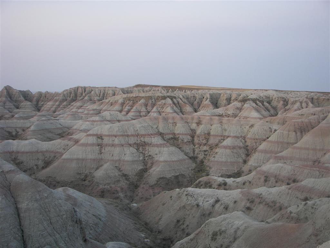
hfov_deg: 51.4
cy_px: 124
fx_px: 343
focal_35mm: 36
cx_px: 165
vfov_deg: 39.7
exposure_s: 1/60
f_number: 2.8
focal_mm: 6
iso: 64
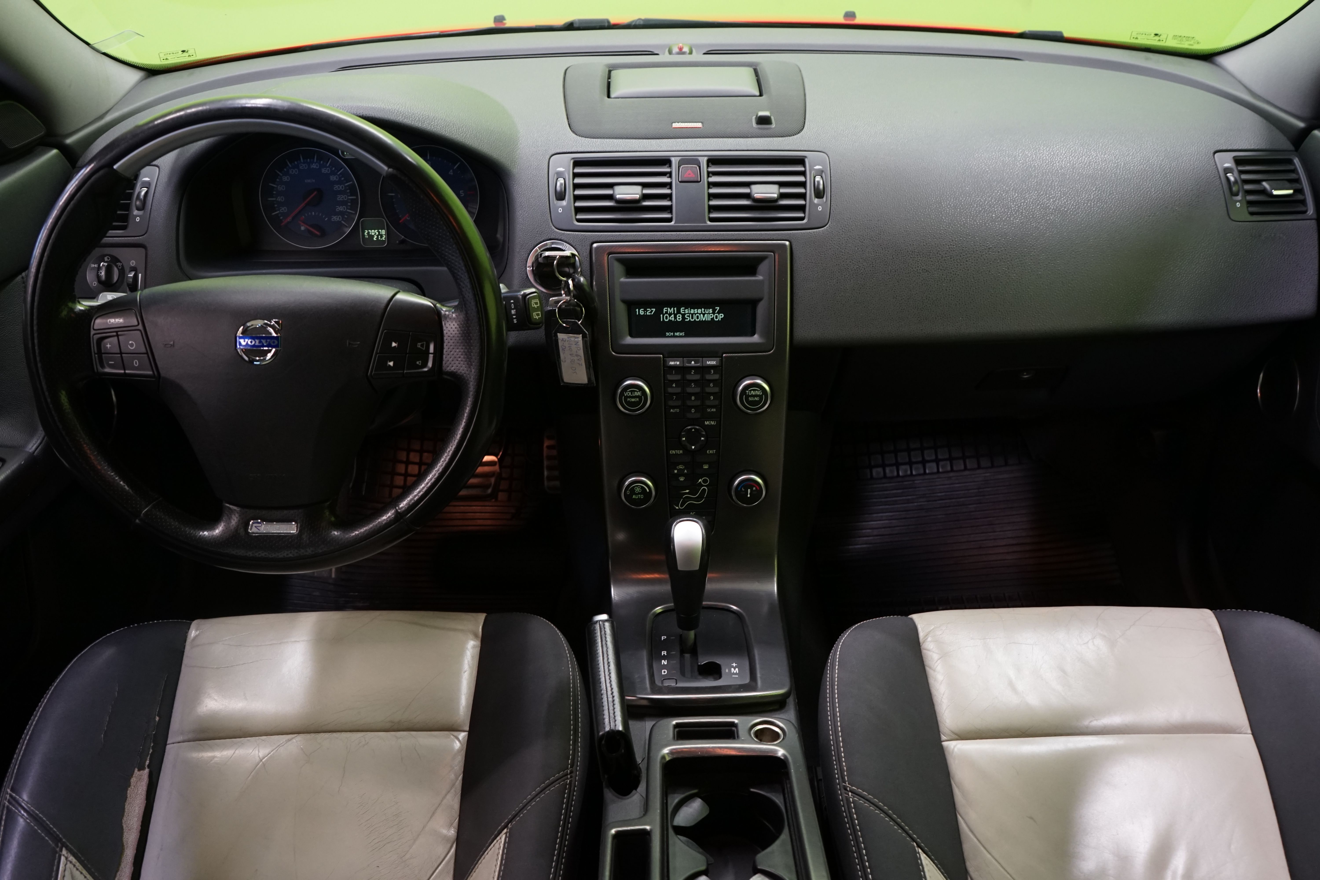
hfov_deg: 63.7
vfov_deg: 45.0
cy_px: 440
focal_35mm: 29
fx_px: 1063
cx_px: 660
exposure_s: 1/20
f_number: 5.6
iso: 1600
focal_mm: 29
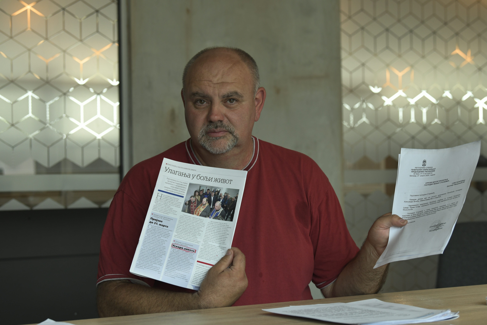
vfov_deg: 15.9
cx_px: 244
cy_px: 162
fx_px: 1163
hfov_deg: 23.6
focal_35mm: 86
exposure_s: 1/320
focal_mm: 86
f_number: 5
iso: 1250
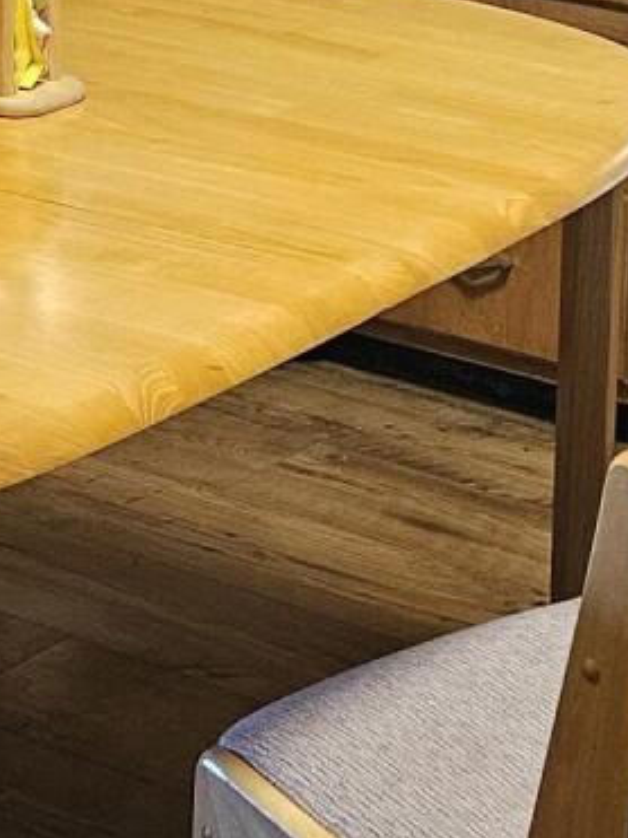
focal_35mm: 124
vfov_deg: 15.6
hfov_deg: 11.9
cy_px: 27
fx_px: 3001
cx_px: 429
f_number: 1.8
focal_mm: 5.4
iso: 500
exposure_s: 1/120
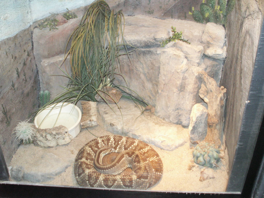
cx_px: 132
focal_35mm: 35
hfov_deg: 52.6
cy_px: 99
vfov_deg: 40.7
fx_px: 267
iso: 160
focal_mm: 5.86
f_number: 2.8
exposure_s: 1/40
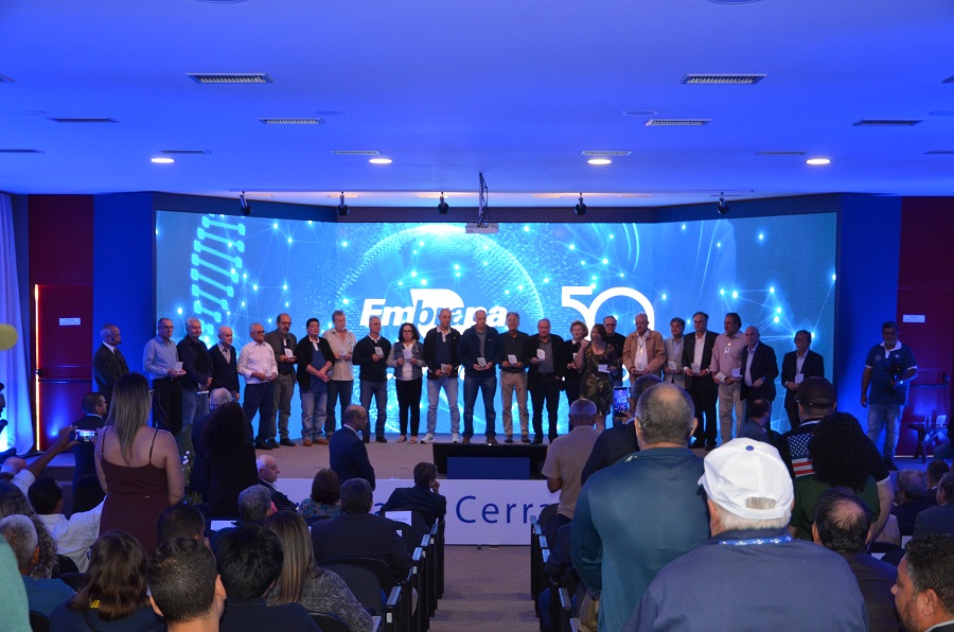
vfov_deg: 28.8
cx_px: 477
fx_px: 1230
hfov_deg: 42.4
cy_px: 316
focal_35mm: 46
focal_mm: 31
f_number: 4.5
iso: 800
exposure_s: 1/60
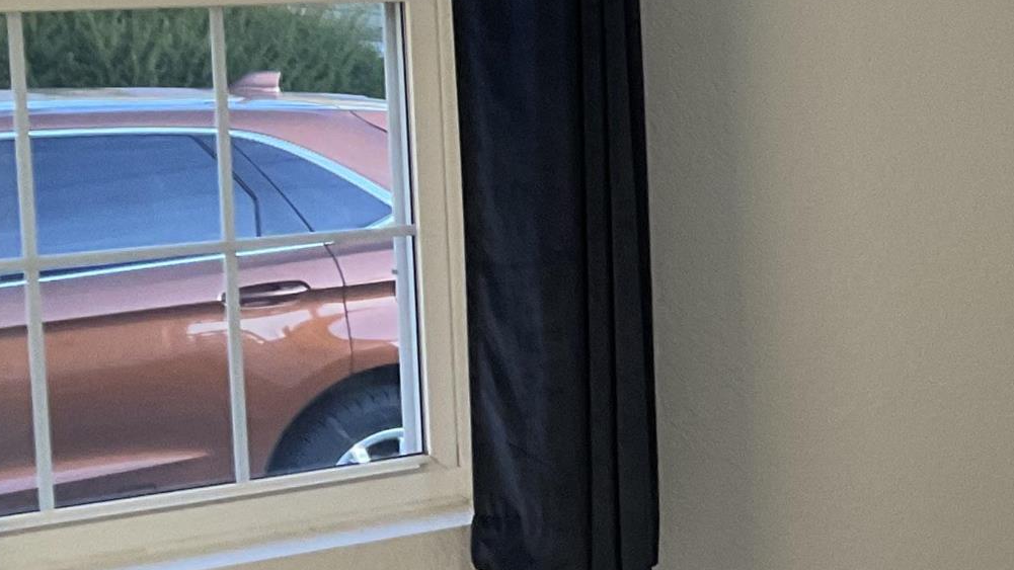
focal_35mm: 97
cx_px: 1483
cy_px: 214
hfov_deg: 19.4
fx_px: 2608
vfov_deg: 12.5
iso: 64
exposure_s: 1/120
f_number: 1.8
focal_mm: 3
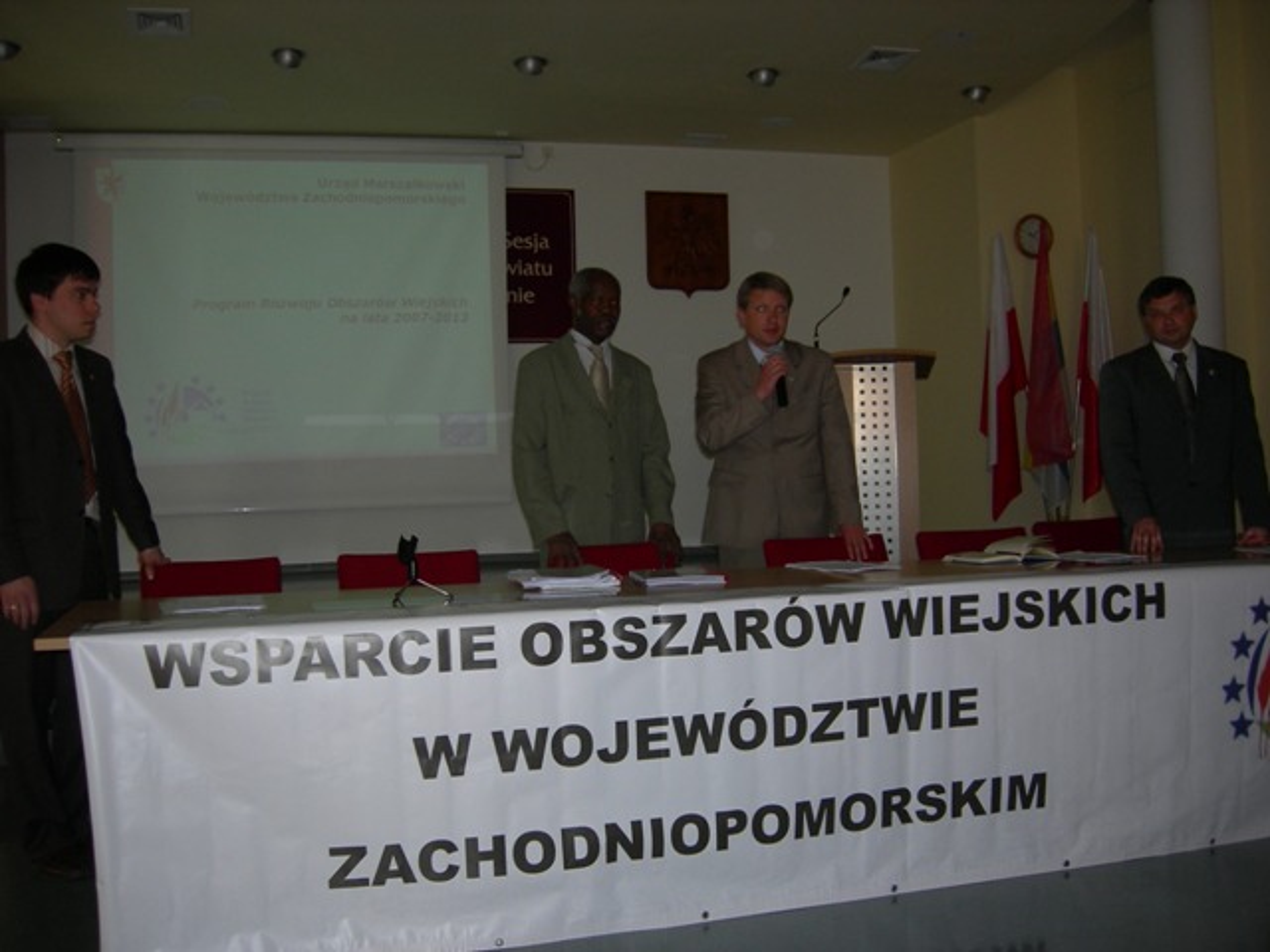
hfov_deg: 51.4
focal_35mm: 36
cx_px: 635
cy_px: 476
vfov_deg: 39.7
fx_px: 1321
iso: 64
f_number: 2.7
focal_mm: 7.5
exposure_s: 1/60.1
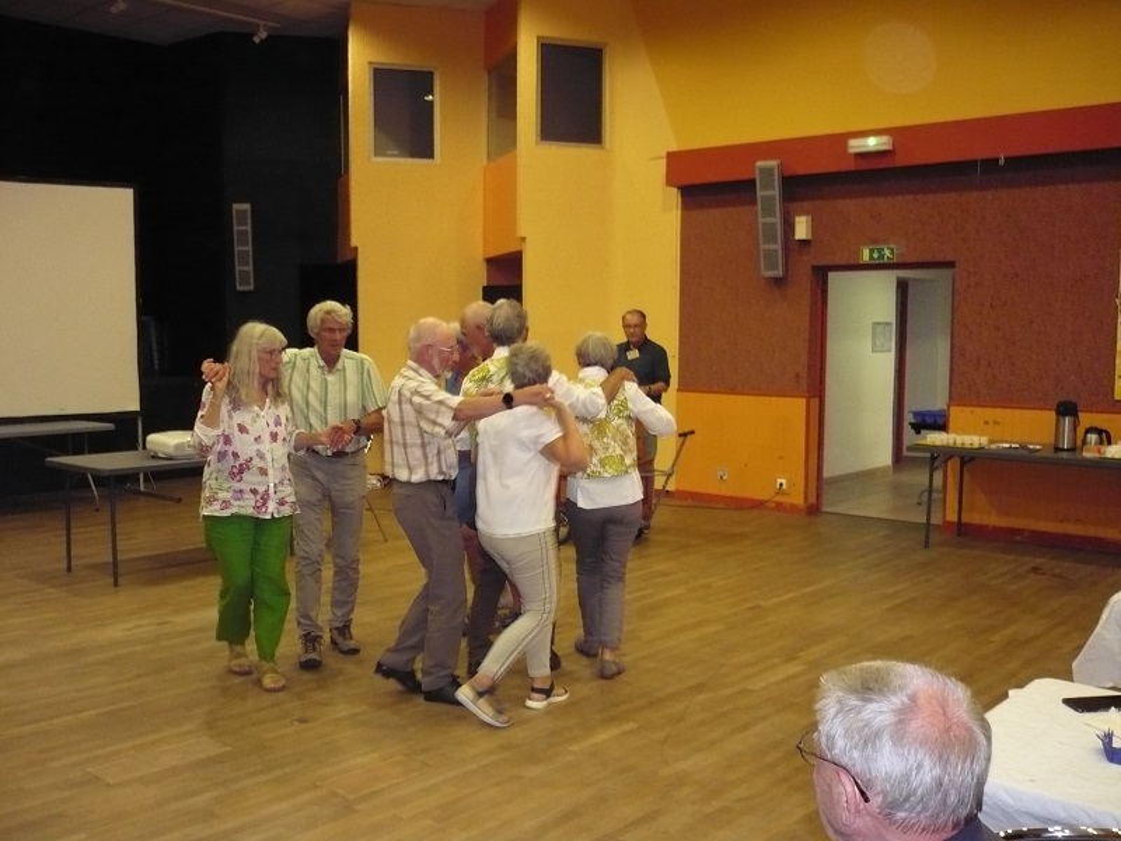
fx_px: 1133
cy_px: 420
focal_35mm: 35
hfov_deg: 52.6
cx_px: 560
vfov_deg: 40.7
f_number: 2.8
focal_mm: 5.8
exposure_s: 1/30
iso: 320
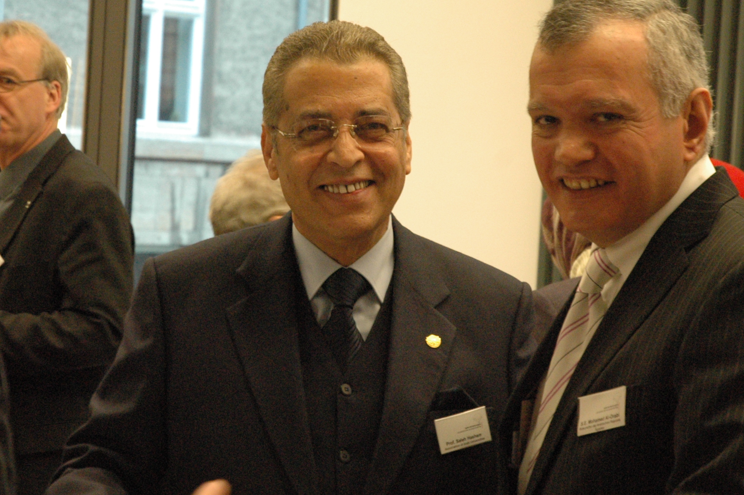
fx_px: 2478
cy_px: 179
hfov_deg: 17.1
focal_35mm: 120
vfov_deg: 11.4
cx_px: 346
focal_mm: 52
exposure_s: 1/20
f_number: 5
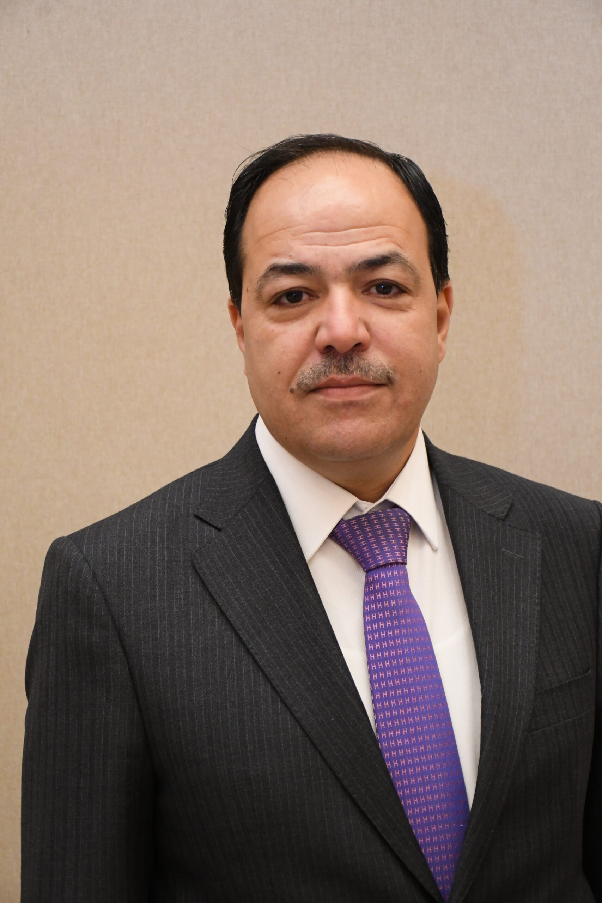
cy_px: 452
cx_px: 301
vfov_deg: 26.0
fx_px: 1956
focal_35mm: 78
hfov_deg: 17.5
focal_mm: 52
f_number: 4.8
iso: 3200
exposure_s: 1/100
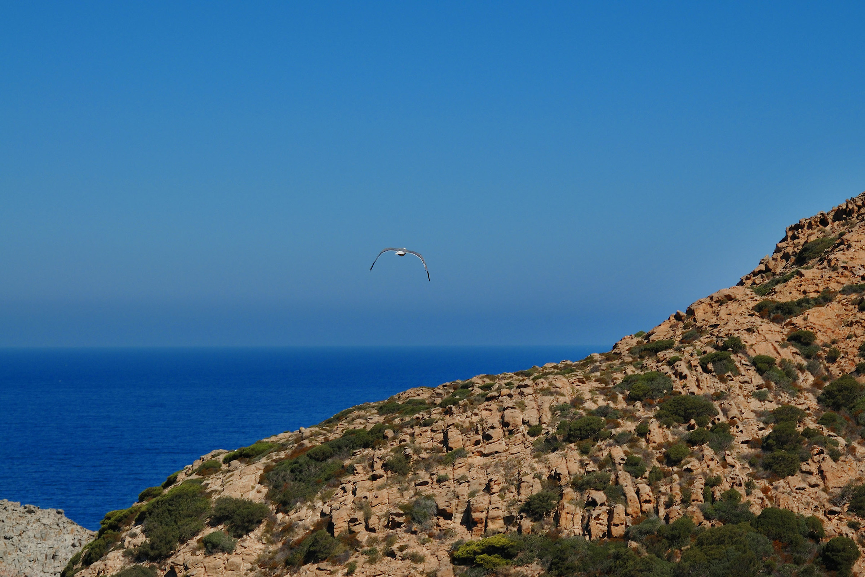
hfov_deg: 24.6
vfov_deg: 16.6
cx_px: 432
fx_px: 1982
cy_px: 288
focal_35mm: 82
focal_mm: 55
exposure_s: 1/500
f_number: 11
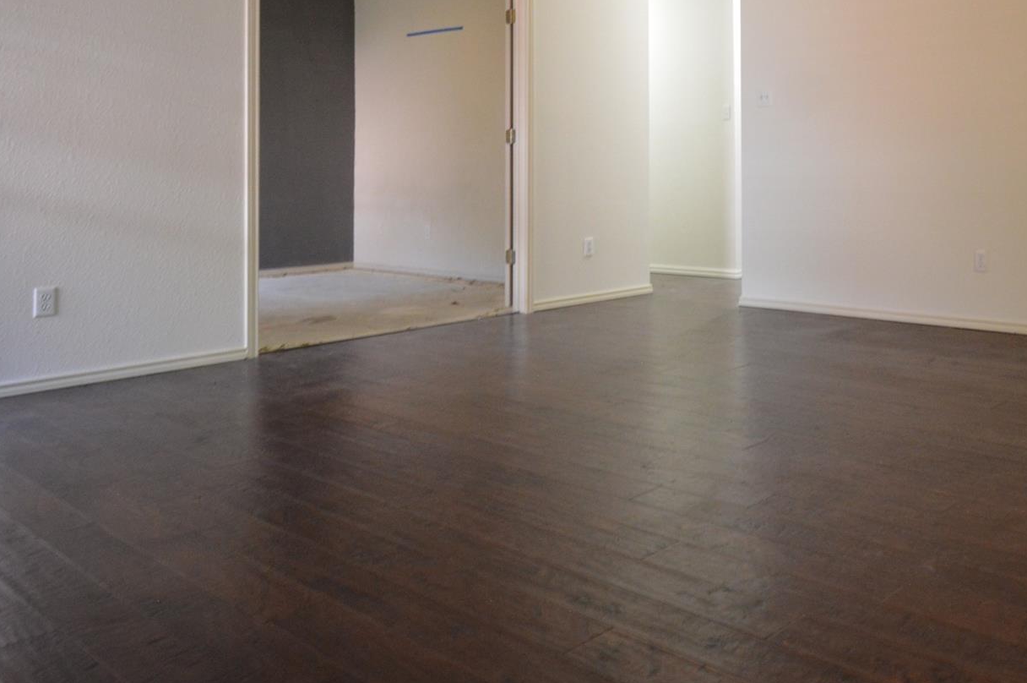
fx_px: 936
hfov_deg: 54.1
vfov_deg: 38.8
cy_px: 153
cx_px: 802
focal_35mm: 33
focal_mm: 13
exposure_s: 1/15
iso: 1250
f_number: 4.8
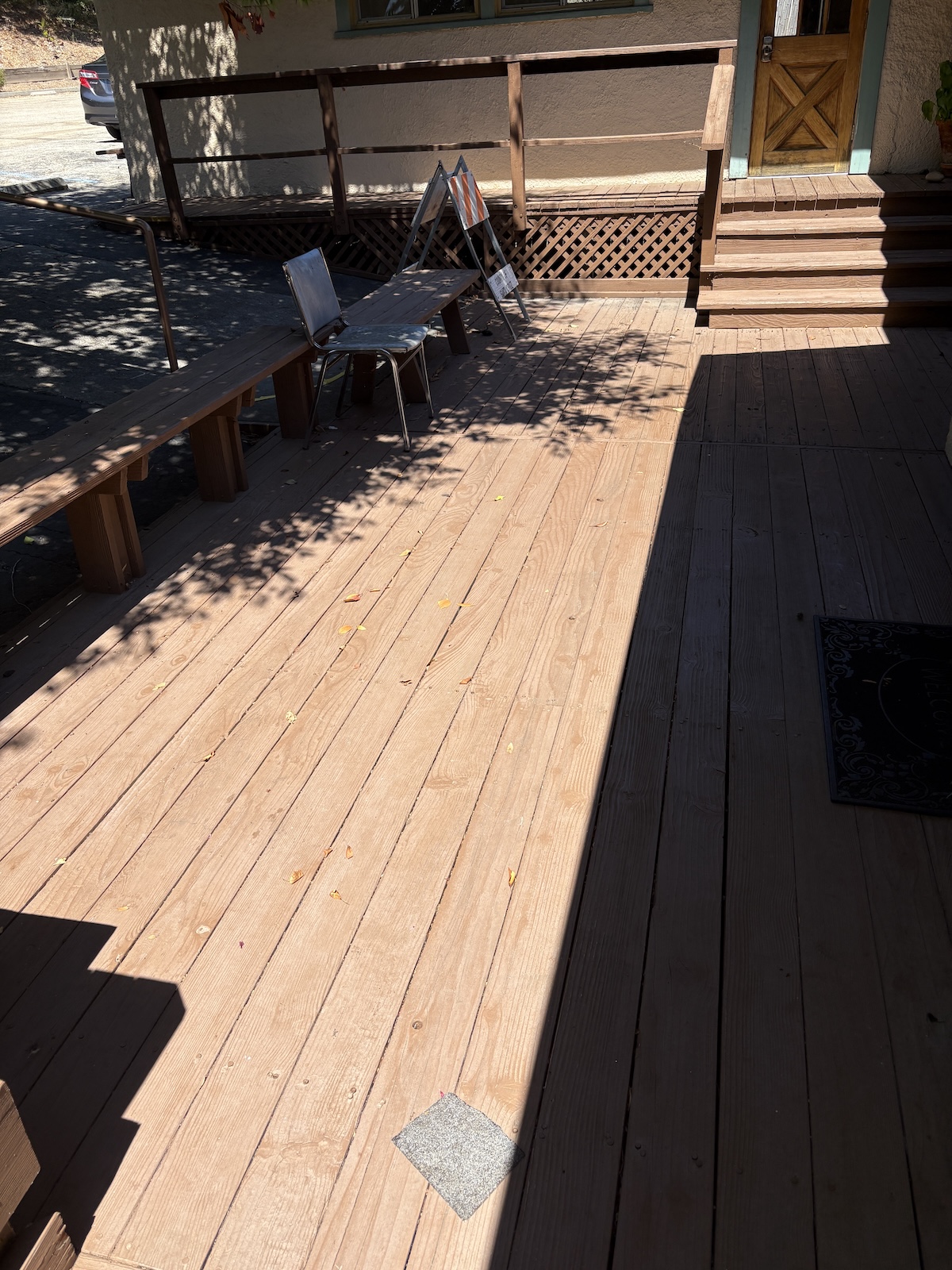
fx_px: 953
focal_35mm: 26
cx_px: 476
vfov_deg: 67.3
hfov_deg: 53.1
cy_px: 635
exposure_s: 1/1751
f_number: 1.6
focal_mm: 5.96
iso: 50
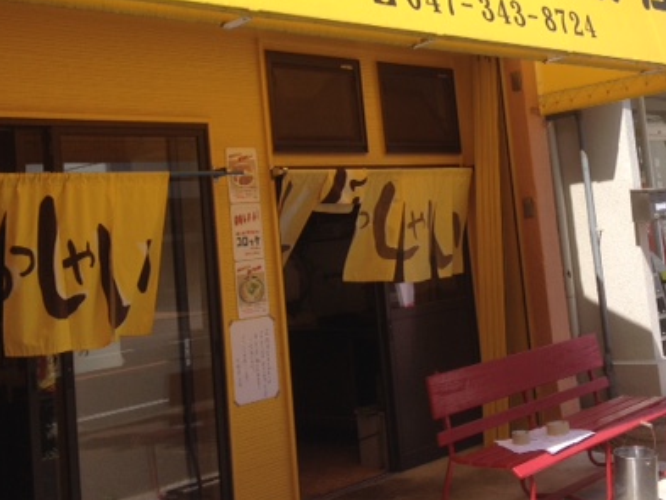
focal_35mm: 57
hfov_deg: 33.7
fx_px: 1097
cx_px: 402
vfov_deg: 25.4
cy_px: 136
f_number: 2.4
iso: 50
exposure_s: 1/1175
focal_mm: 4.28
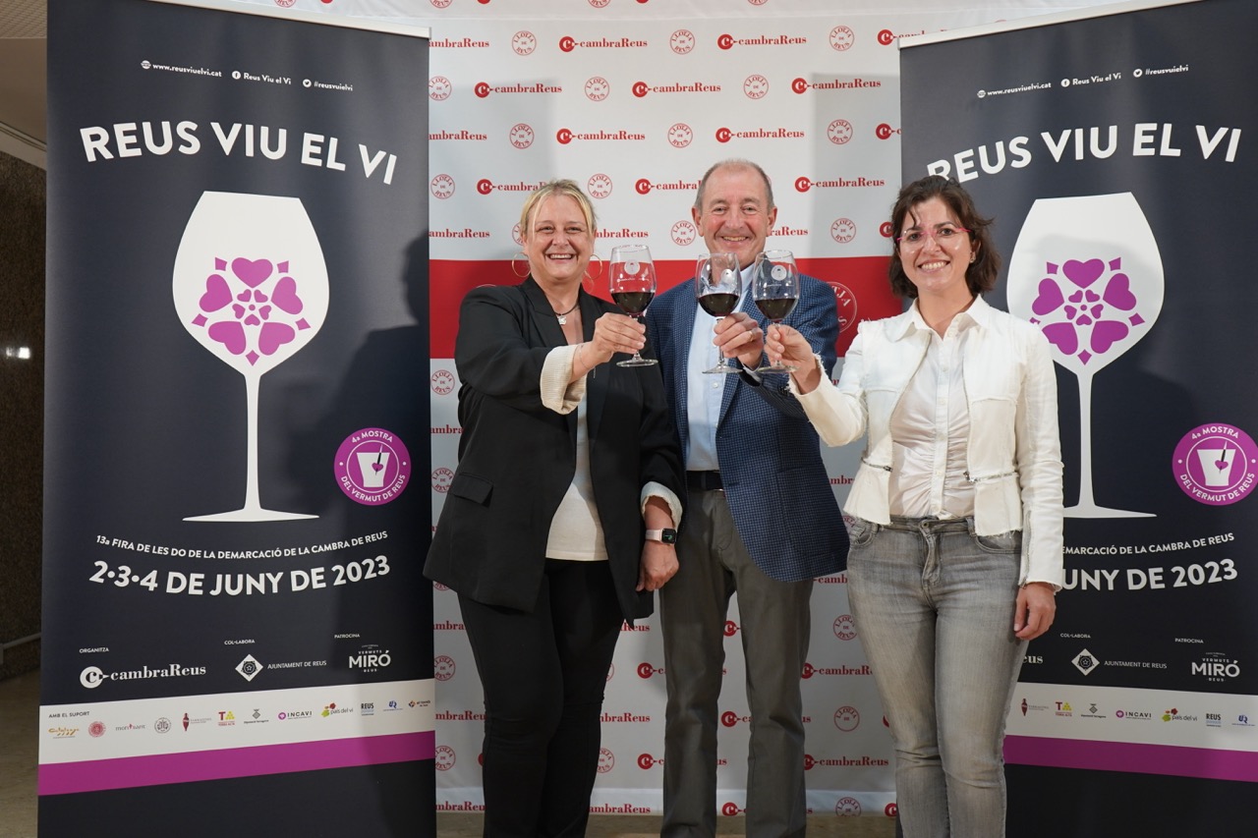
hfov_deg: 54.4
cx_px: 629
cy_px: 419
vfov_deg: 37.8
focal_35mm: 35
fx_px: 1223
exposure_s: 1/160
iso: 640
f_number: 4
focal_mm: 35
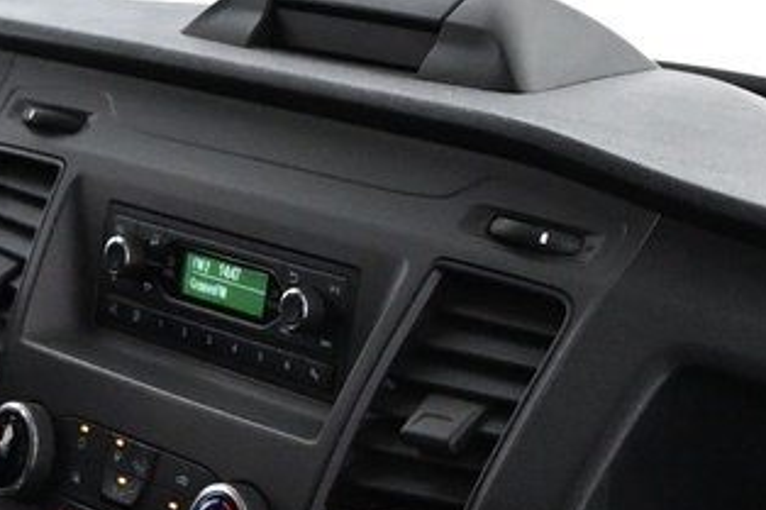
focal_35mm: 132
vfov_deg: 10.3
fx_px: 2798
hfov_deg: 15.6
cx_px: 259
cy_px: 532
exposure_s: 1/60
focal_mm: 17
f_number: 3.5
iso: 3600
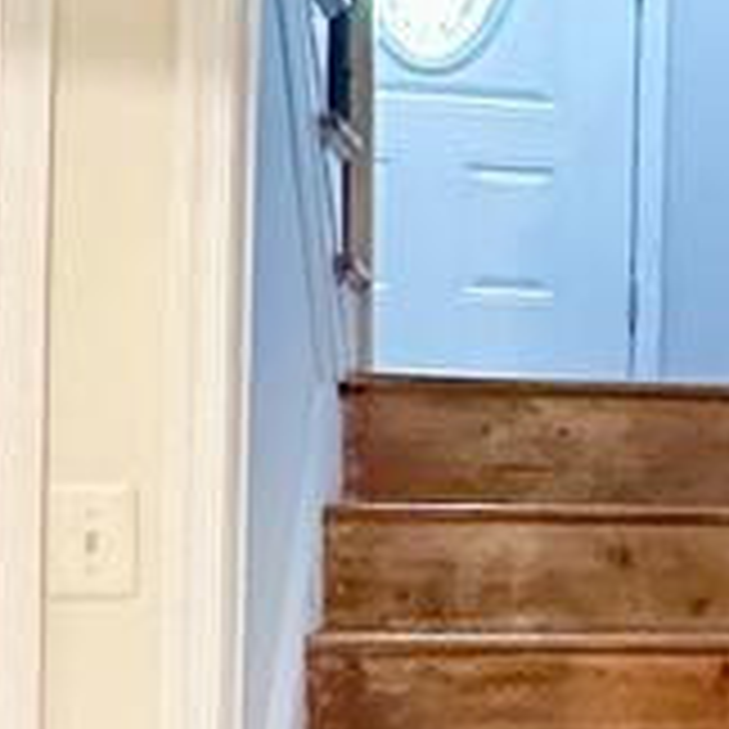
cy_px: 526
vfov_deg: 14.9
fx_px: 2788
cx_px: 1634
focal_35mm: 117
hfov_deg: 12.4
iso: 640
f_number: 2.2
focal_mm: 2.22
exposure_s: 1/60
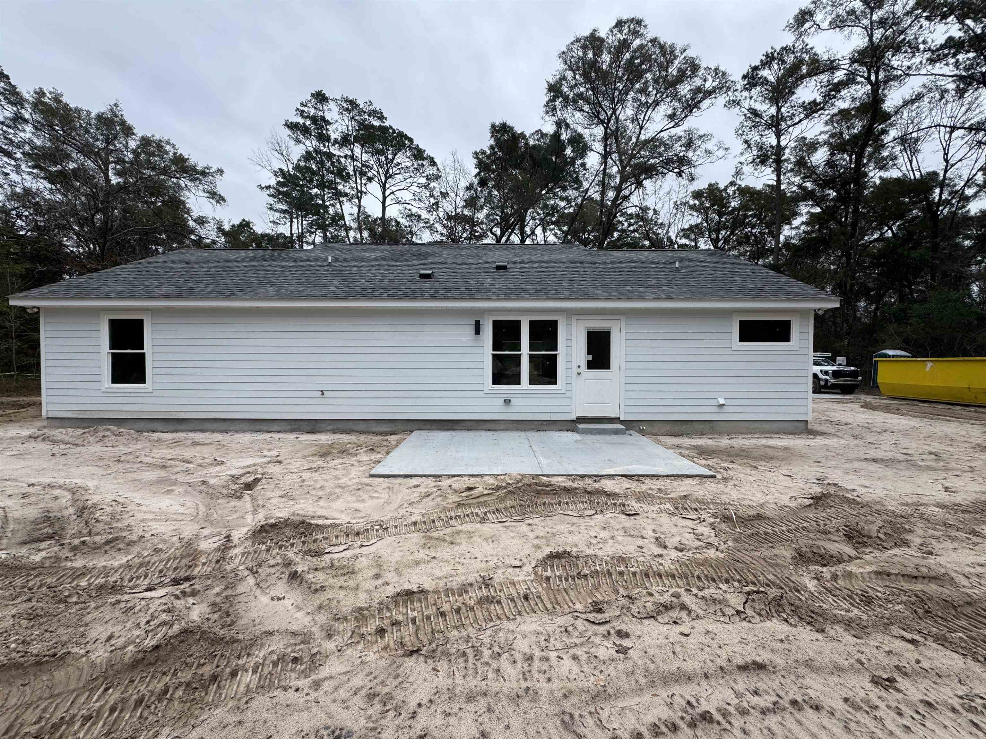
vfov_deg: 85.7
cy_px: 370
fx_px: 399
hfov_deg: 102.1
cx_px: 493
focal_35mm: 14
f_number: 2.2
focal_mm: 2.22
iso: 40
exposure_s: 1/812
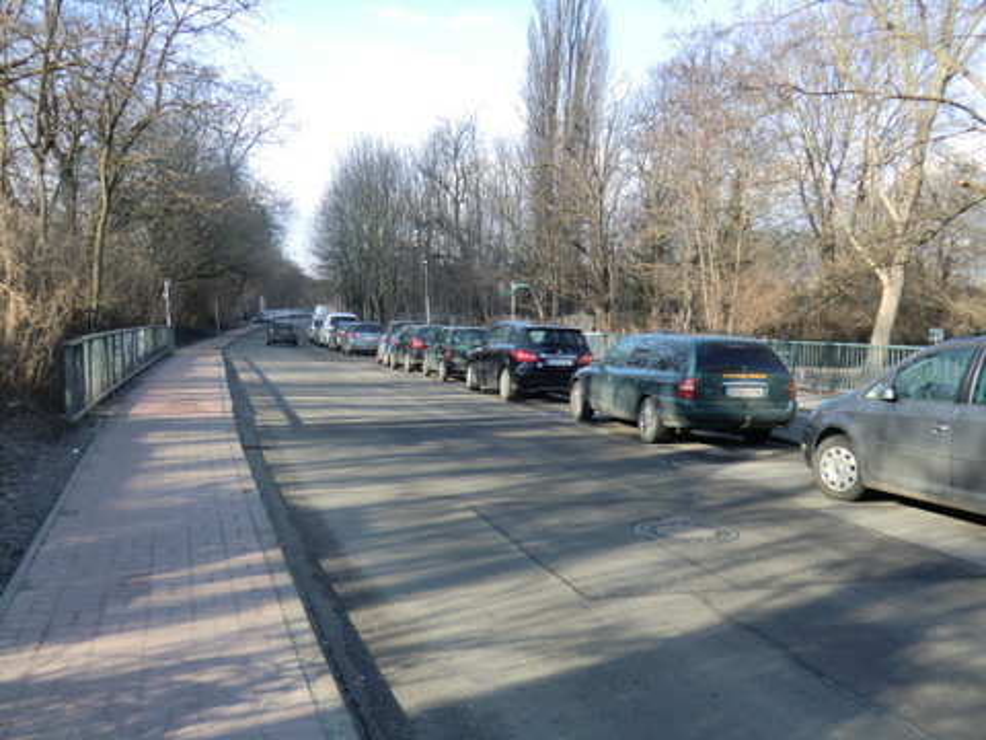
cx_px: 493
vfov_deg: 41.8
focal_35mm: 34
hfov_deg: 54.0
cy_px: 370
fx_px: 968
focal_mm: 6.1
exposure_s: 1/200
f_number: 3.6
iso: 64
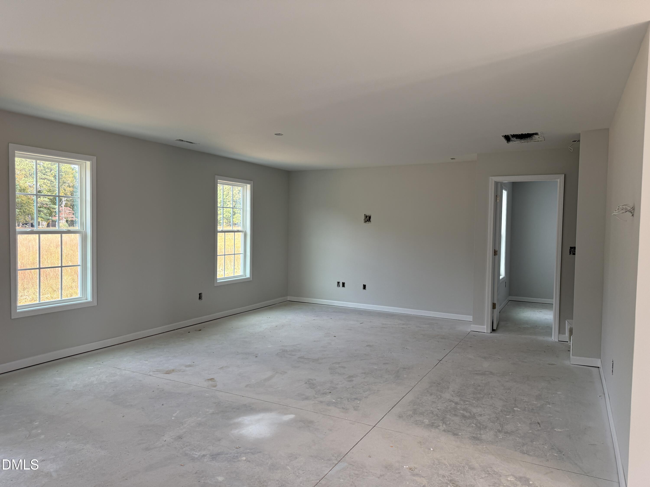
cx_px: 325
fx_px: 451
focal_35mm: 24
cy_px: 244
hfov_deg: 71.6
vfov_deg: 56.8
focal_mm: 6.76
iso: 100
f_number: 1.78
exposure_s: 1/271
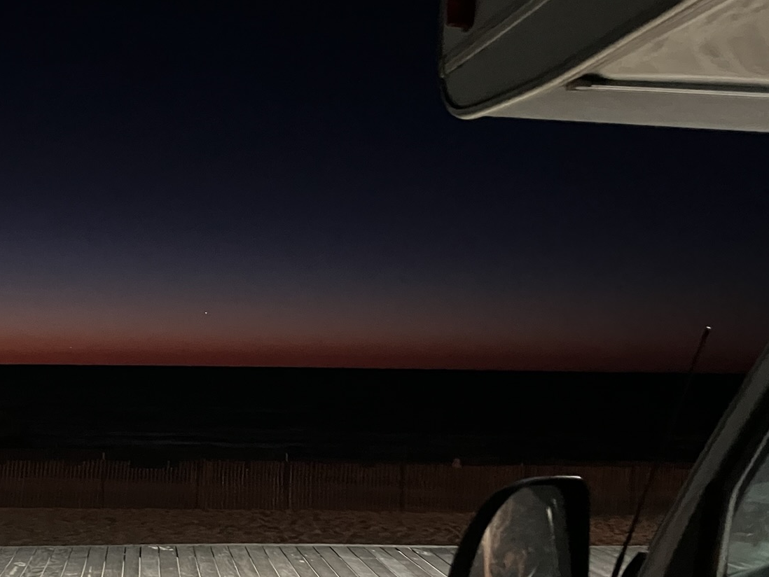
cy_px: 323
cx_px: 212
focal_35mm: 51
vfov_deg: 28.5
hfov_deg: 36.8
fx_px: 1133
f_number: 1.8
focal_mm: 3.99
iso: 1000
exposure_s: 1/15
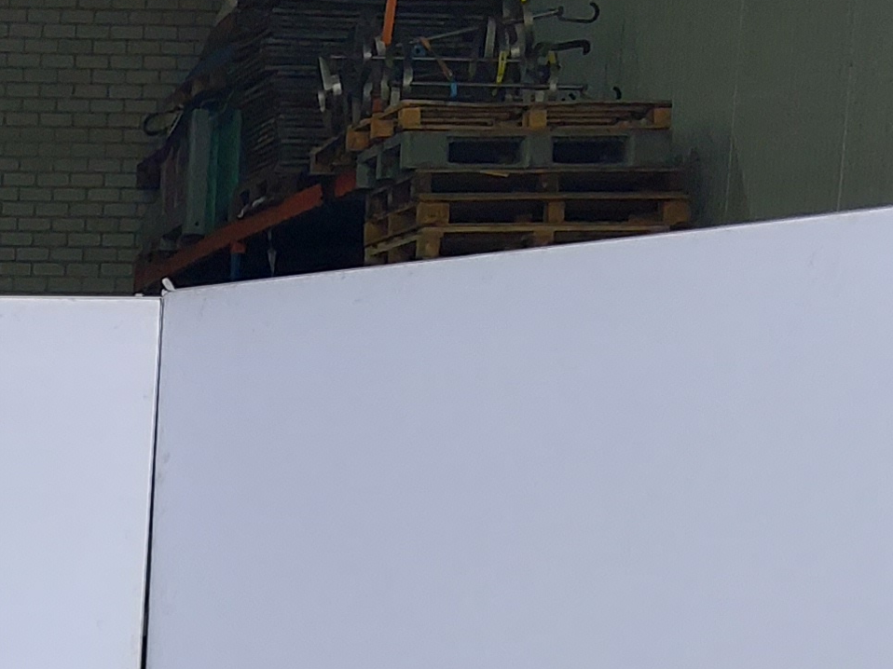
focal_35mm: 115
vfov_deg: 12.2
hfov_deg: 15.7
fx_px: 2966
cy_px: 1054
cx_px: -472
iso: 32
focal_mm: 4
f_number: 1.8
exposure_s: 1/100
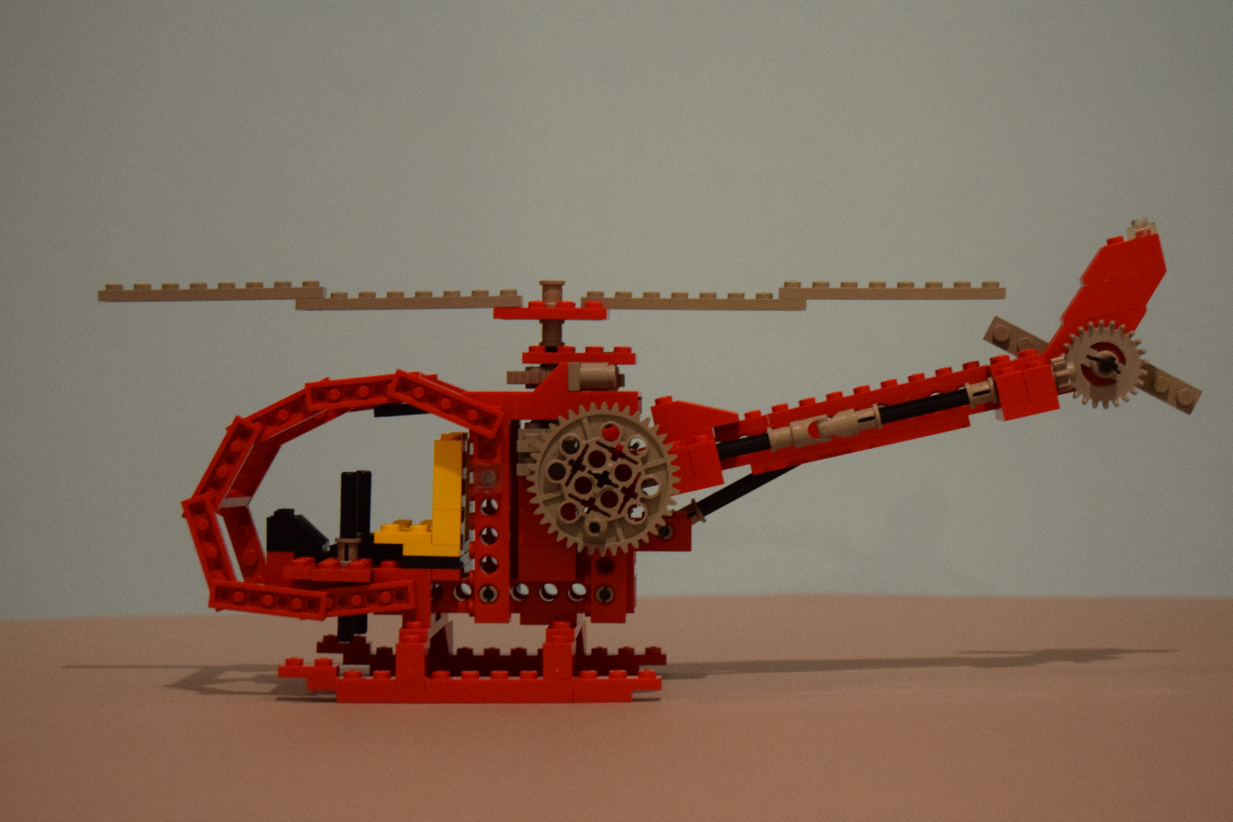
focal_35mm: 82
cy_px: 411
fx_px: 2825
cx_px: 616
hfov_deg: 24.6
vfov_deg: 16.6
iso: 2000
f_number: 5.6
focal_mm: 55
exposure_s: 1/60
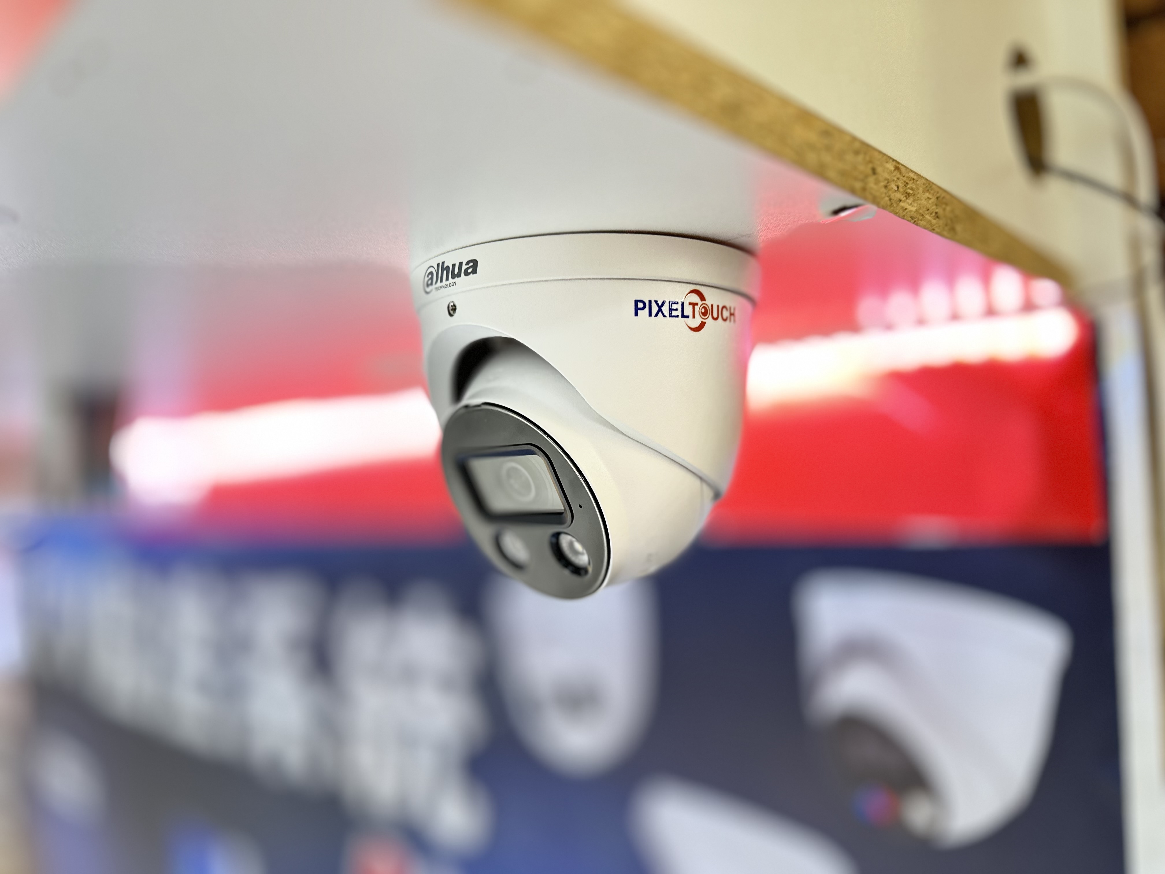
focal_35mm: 24
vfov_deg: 56.8
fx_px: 808
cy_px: 437
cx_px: 582
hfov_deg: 71.6
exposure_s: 1/50
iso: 250
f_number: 1.78
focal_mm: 6.86
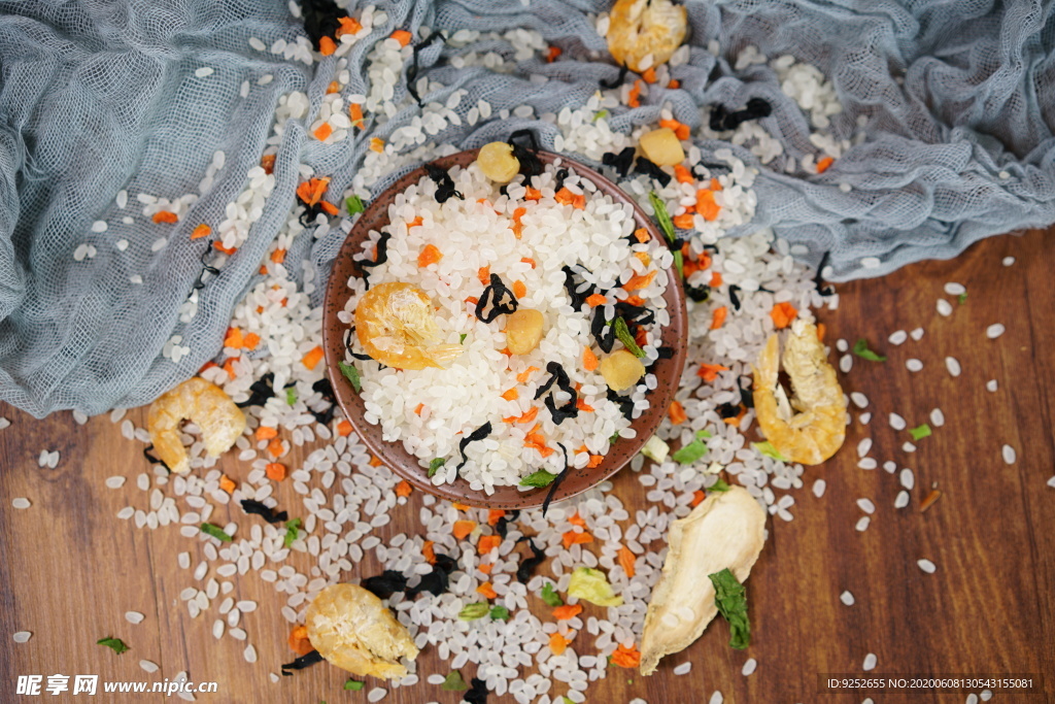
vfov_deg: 24.6
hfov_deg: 36.2
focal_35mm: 55
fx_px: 1612
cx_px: 528
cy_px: 352
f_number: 3.5
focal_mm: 55
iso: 200
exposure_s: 1/125
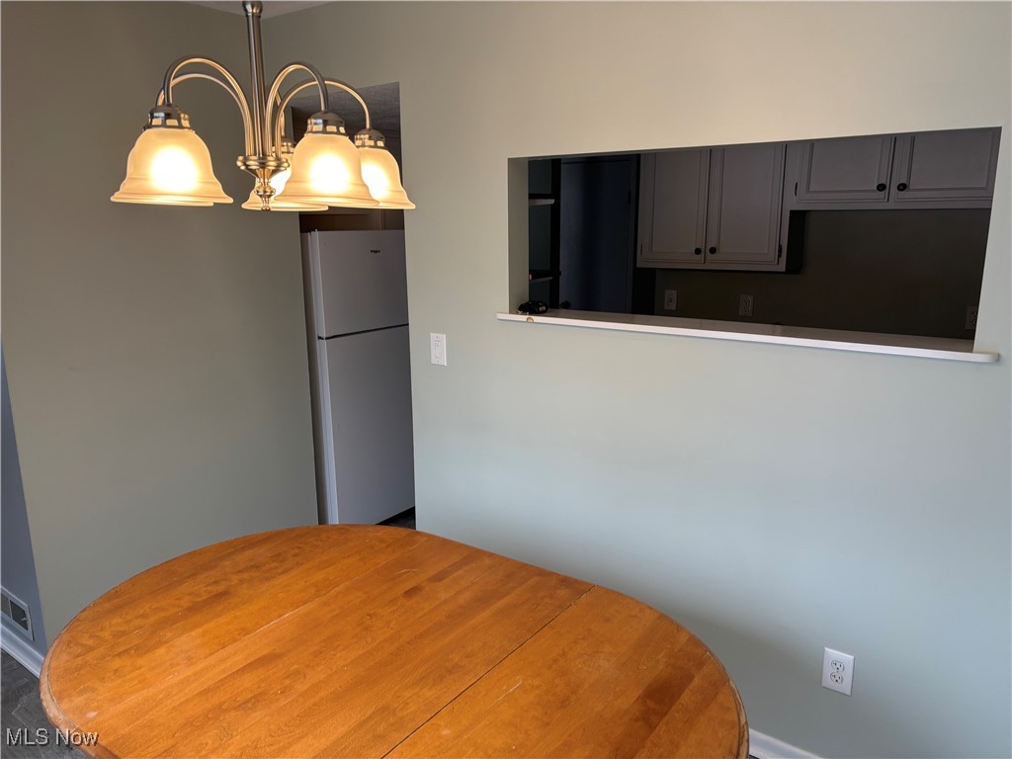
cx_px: 506
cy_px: 380
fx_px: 760
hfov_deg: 67.3
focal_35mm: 26
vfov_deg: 53.1
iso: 64
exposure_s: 1/122
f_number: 1.6
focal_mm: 5.96
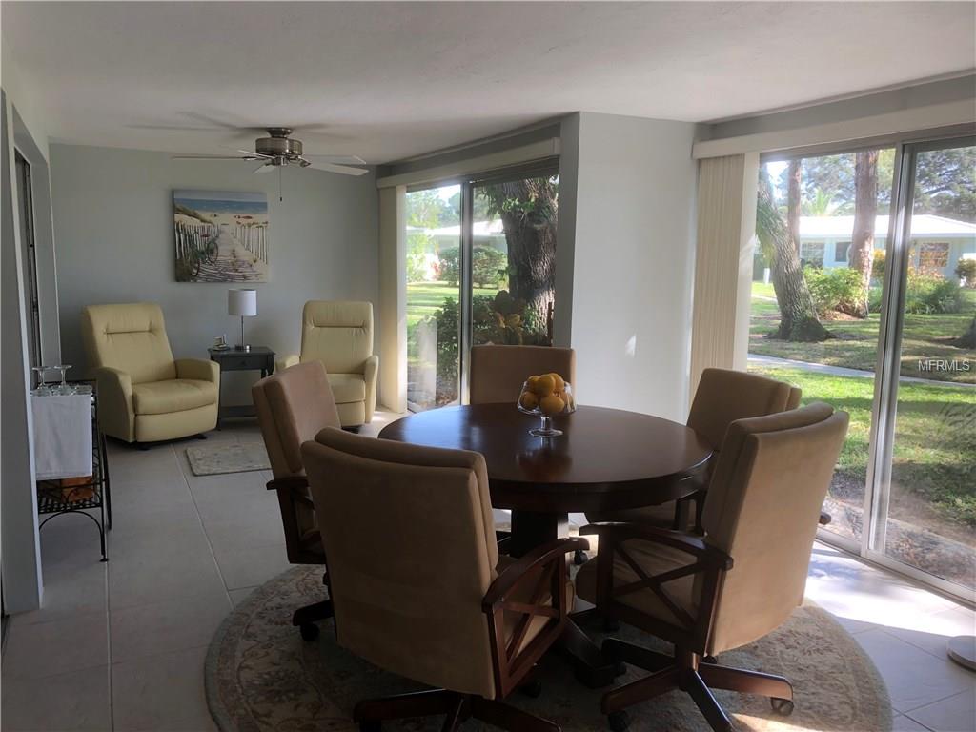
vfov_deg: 49.7
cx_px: 488
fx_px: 789
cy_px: 366
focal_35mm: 28
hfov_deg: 63.4
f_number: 1.8
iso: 50
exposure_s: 1/120
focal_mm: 3.99
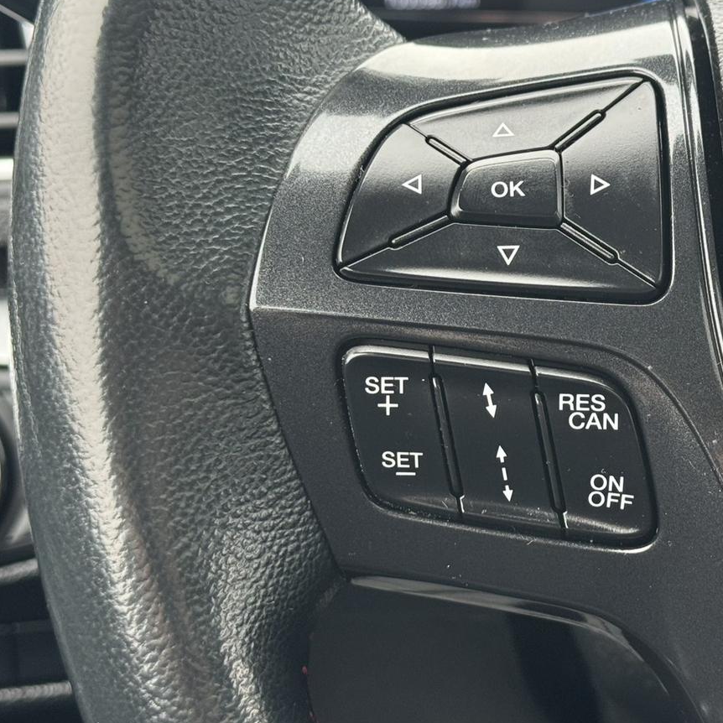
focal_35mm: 63
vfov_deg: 27.3
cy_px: 325
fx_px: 1489
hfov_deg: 27.2
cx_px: 468
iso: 100
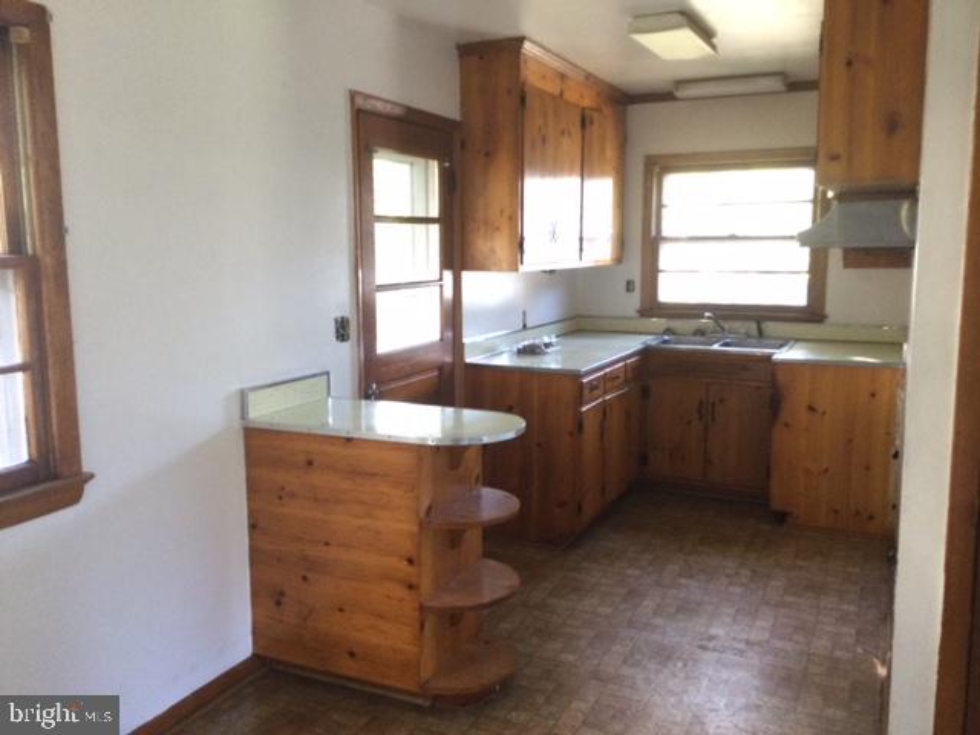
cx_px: 490
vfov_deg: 45.4
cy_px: 368
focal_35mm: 31
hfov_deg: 58.4
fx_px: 878
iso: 200
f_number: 2.4
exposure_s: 1/17
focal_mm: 3.3
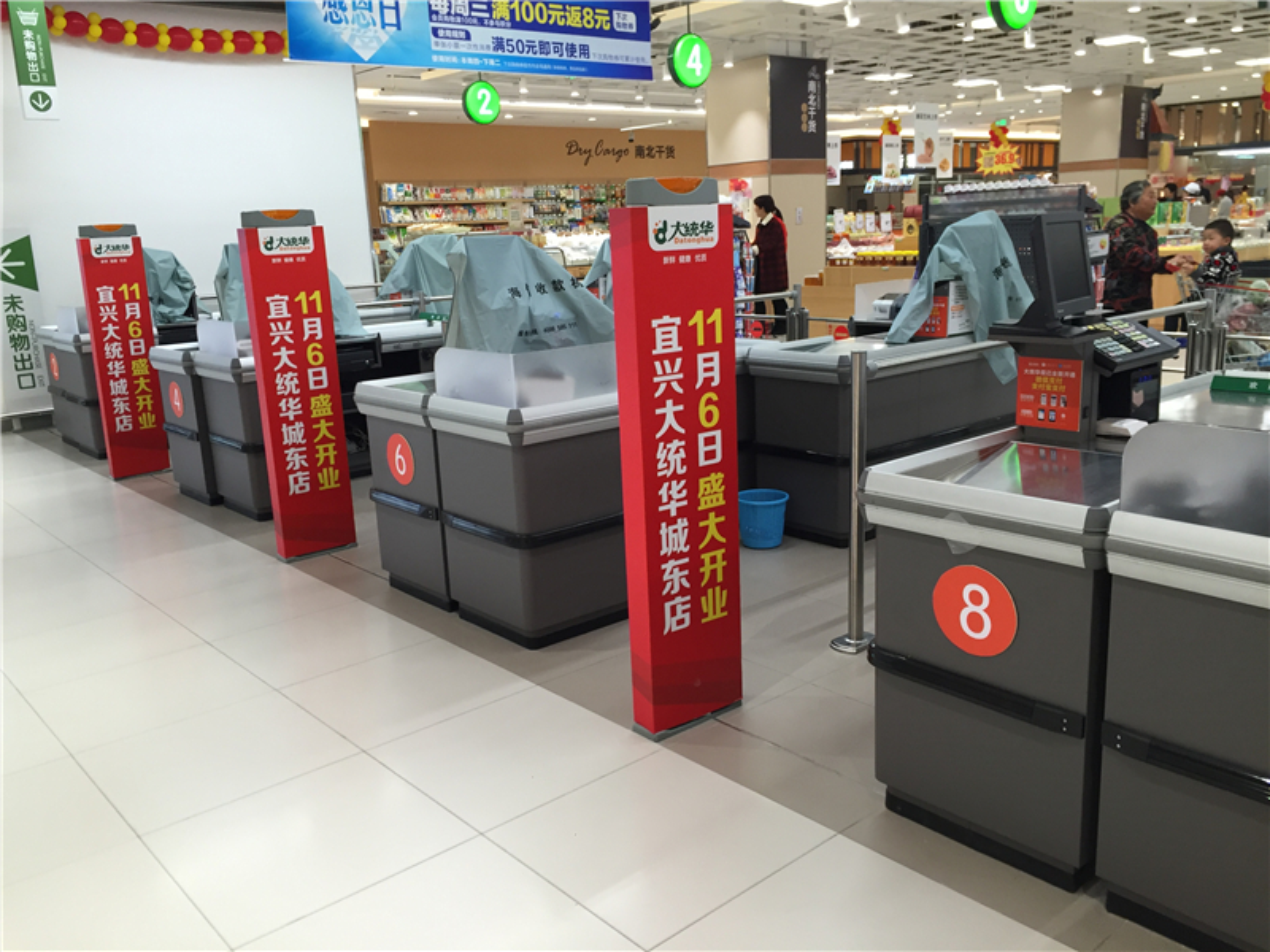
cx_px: 635
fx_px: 1064
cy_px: 476
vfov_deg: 48.2
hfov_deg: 61.7
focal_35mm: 29
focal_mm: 4.15
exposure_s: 1/33
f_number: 2.2
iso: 40
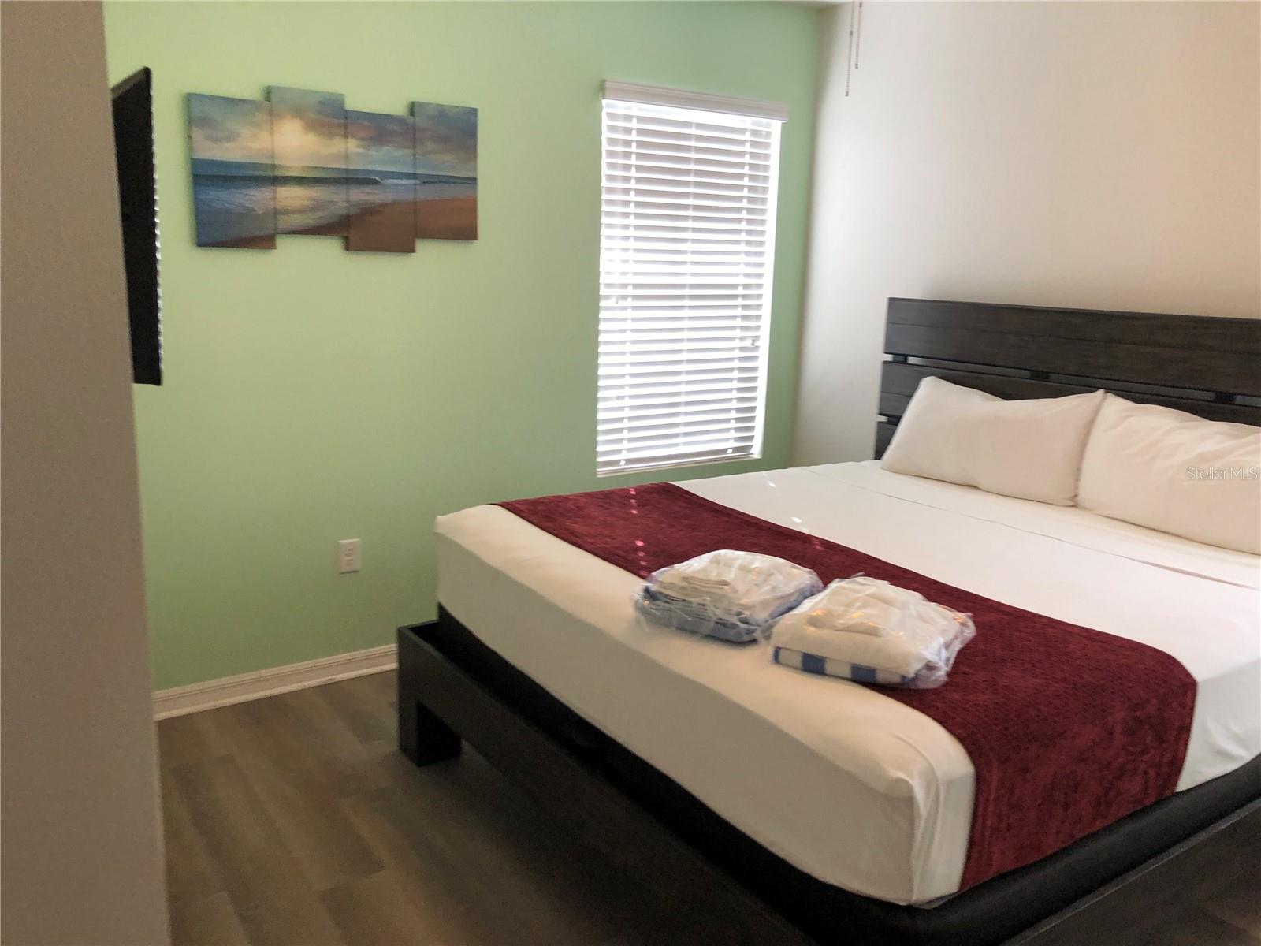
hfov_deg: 63.4
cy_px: 473
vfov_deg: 49.7
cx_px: 630
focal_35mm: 28
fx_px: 1020
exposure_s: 1/30
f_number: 1.8
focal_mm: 3.99
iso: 32
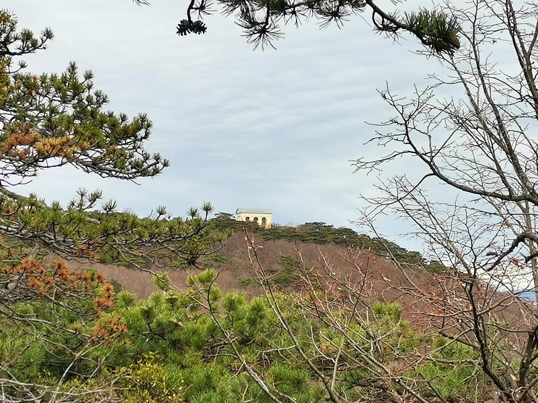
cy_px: 202
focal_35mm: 71
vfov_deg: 20.7
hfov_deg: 27.4
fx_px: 1103
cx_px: 269
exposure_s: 1/526
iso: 50
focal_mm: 4.75
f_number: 1.8
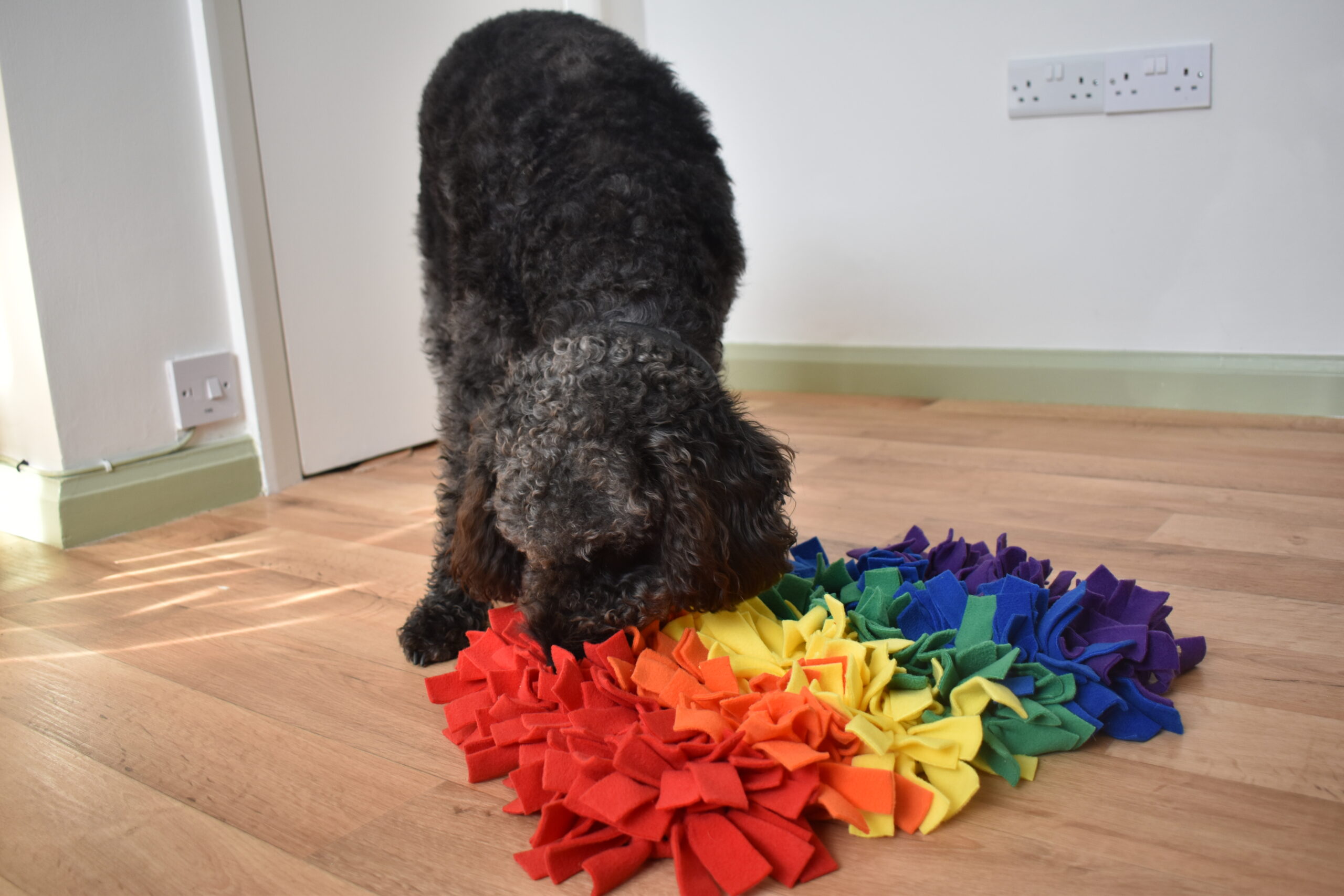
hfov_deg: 59.5
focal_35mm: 32
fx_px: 1176
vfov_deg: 41.7
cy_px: 448
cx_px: 672
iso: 400
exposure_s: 1/125
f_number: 3.8
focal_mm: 21
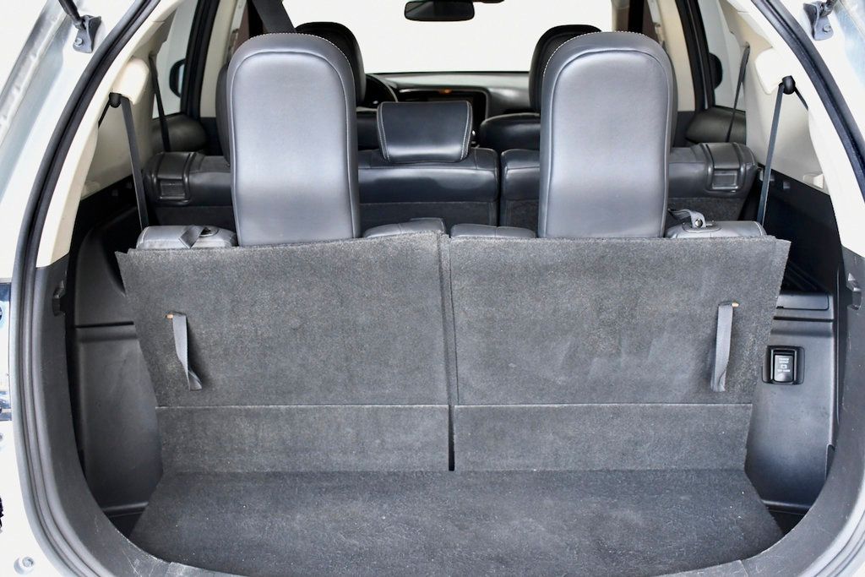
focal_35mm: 40
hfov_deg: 48.5
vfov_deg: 33.4
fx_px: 961
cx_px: 432
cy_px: 288
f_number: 6.3
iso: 2500
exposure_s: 1/100
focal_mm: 27
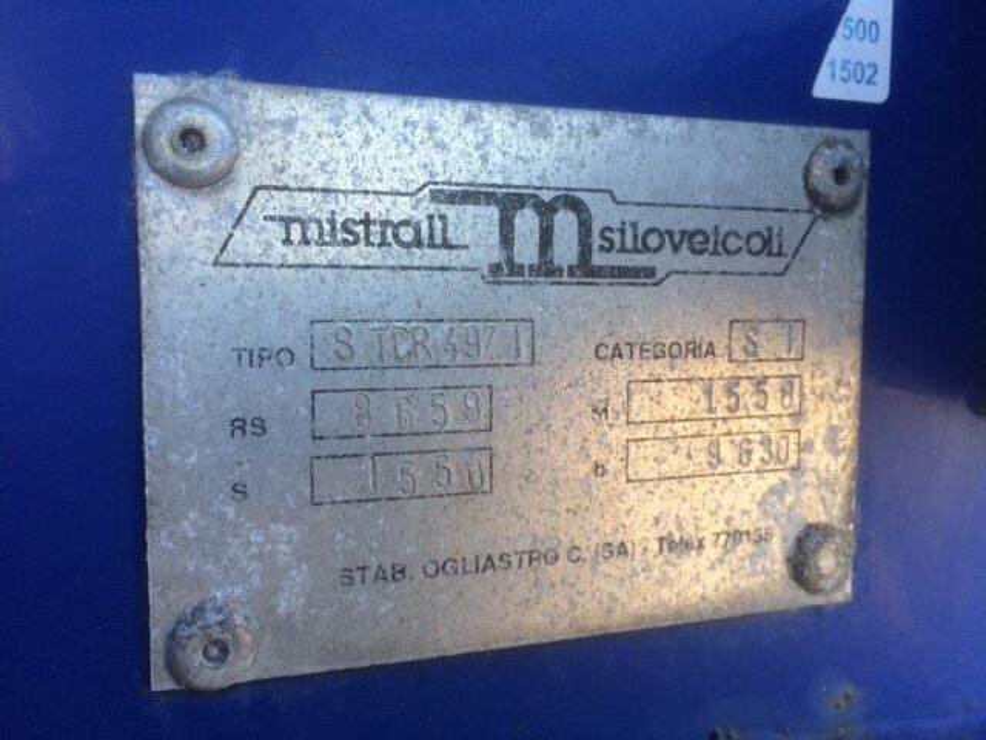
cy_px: 370
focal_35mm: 29
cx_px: 493
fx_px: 826
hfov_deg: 61.7
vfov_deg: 48.2
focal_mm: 4.15
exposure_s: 1/100
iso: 32
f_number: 2.2
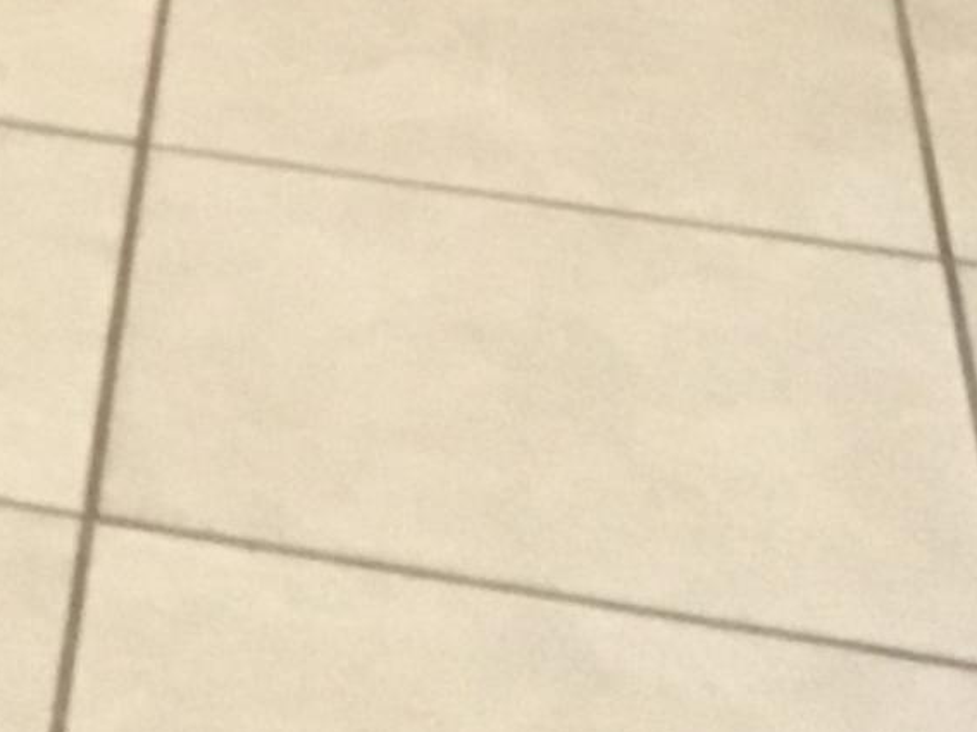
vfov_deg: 8.5
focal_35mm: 164
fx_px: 4628
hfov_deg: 10.6
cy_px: -806
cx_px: -1258
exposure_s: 1/20
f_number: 2.4
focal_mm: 3.3
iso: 200
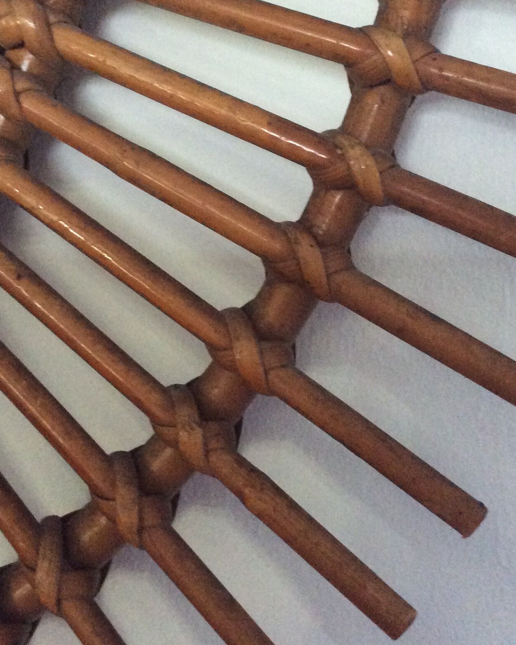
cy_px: 284
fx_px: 993
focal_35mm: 52
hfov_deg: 29.1
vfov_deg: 36.0
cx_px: 248
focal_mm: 3.3
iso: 320
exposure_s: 1/20
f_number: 2.4
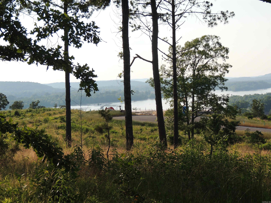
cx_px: 136
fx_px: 939
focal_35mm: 120
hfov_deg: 16.4
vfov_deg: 12.3
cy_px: 102
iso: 100
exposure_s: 1/640
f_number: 4.2
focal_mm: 21.4
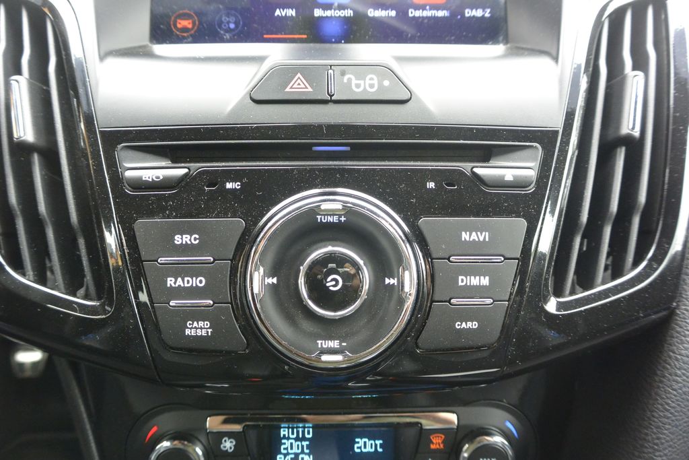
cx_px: 344
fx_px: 517
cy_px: 230
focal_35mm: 27
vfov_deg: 47.9
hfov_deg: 67.4
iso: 800
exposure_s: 1/30
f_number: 3.5
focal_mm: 10
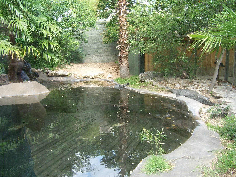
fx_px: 225
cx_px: 118
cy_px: 88
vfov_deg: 42.9
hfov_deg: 55.4
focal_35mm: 33
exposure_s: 1/180
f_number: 3.4
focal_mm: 5.5
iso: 140
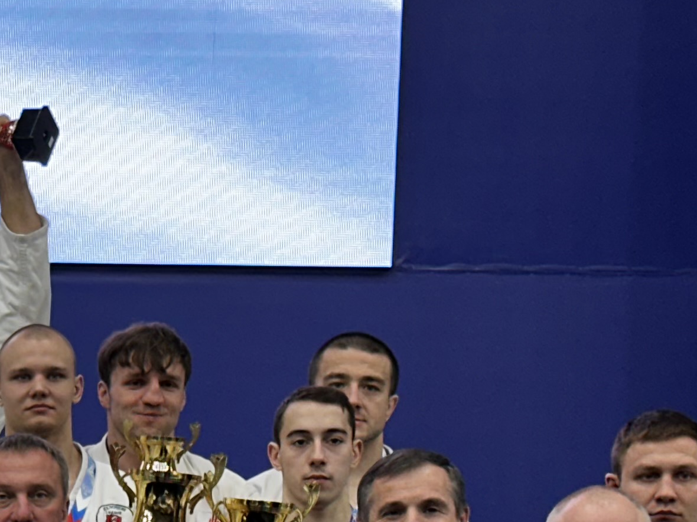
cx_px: -463
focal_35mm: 164
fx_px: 3302
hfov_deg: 11.4
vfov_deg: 8.9
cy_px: 725
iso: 64
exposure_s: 1/50
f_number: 1.78
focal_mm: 6.86
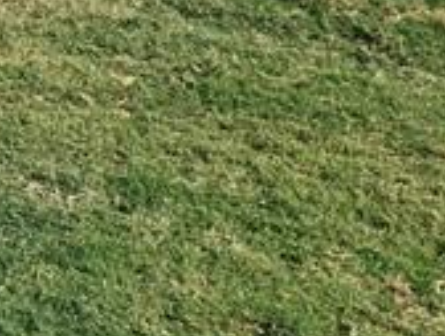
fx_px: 1251
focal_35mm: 97
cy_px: -220
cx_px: -428
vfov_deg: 14.0
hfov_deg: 16.0
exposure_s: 1/1290
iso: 48
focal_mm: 2.35
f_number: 2.2
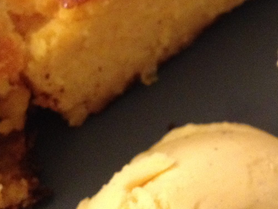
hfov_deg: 21.4
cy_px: 57
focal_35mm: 90
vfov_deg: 16.3
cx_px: 240
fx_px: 723
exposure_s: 1/15
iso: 500
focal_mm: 4.28
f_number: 2.4
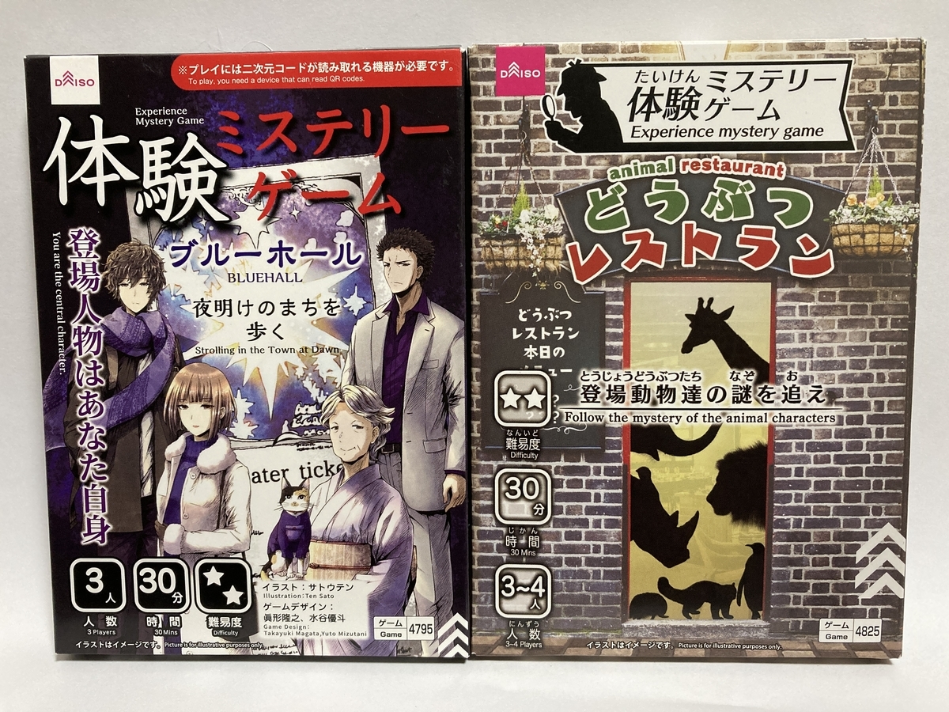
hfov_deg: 63.4
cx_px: 474
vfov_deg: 49.7
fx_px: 768
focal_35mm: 28
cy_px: 356
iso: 200
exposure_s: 1/60
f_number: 1.8
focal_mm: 3.99
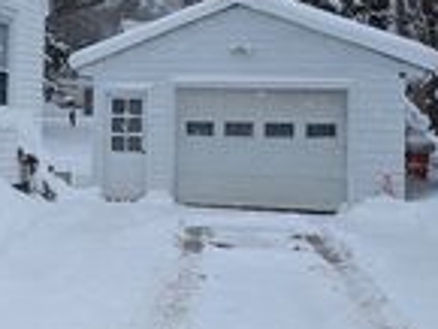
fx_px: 1051
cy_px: 94
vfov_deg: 17.7
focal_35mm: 83
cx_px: -178
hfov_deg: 20.8
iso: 39
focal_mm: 6.81
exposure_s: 1/371
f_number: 1.85
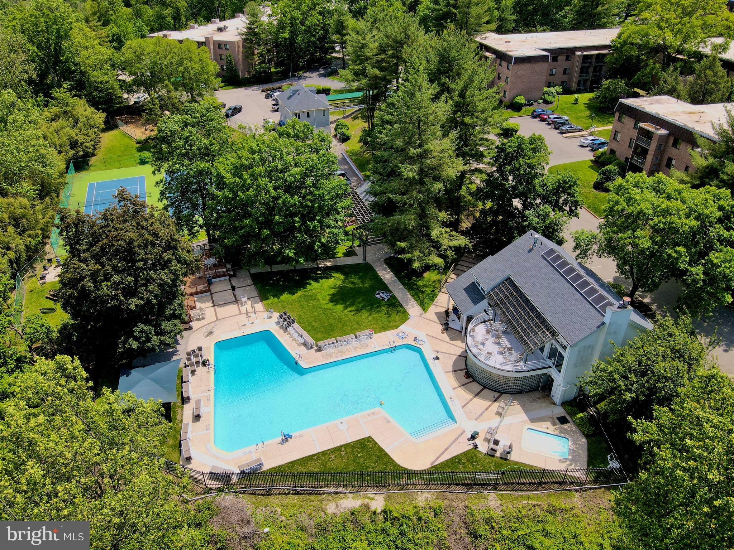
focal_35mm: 24
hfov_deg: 71.6
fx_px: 509
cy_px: 275
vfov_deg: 56.8
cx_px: 367
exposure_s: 1/640
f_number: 2.8
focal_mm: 4.5
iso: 100
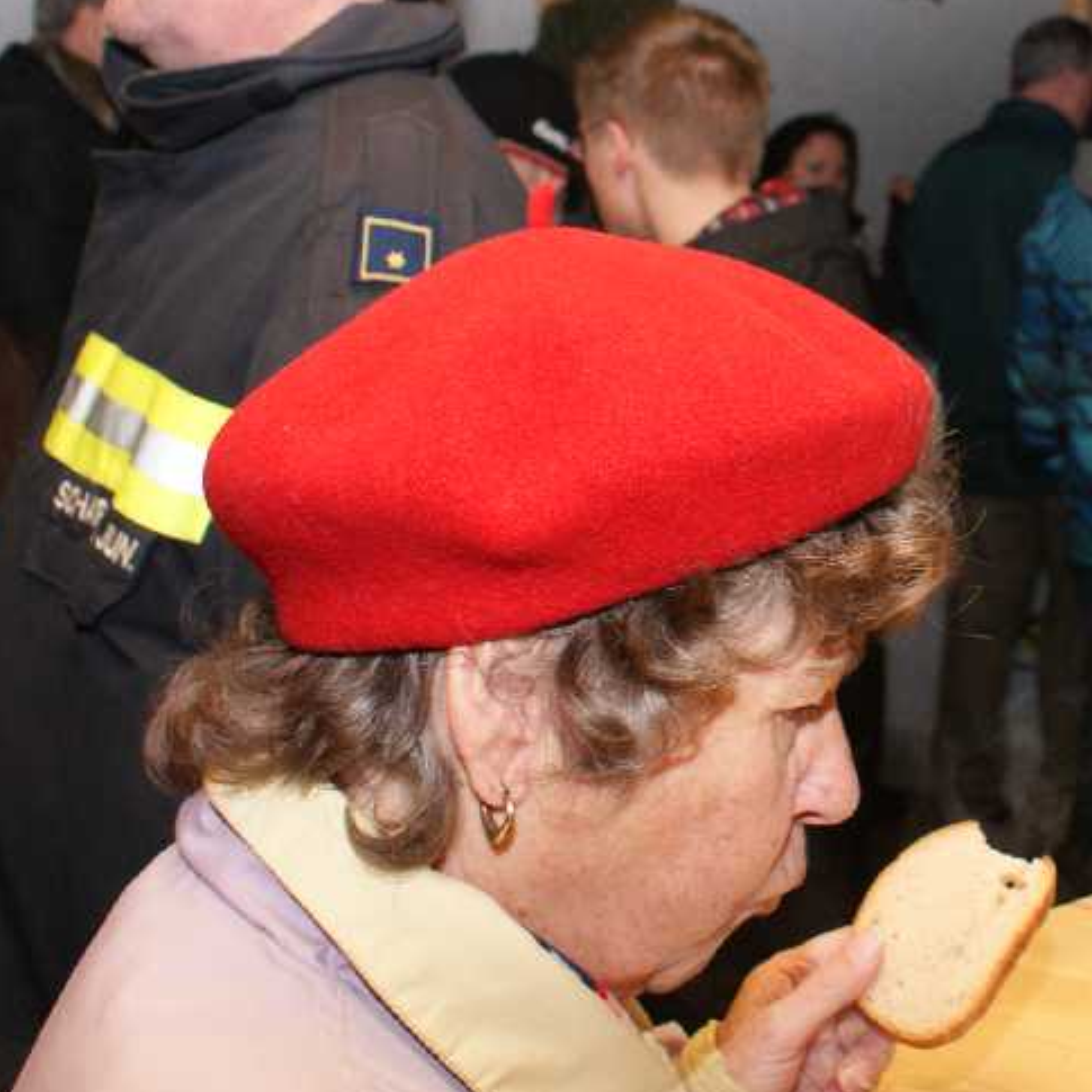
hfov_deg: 29.5
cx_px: 1033
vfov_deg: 30.5
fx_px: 1963
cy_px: 254
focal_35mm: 55
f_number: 5.6
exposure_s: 1/60
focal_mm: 18
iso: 400
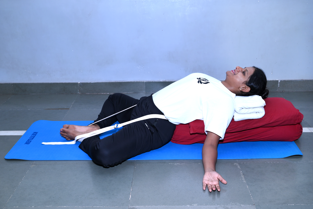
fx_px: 374
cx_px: 156
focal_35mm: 43
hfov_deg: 45.4
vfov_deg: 31.2
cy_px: 104
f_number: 6.3
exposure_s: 1/160
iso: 400
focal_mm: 43
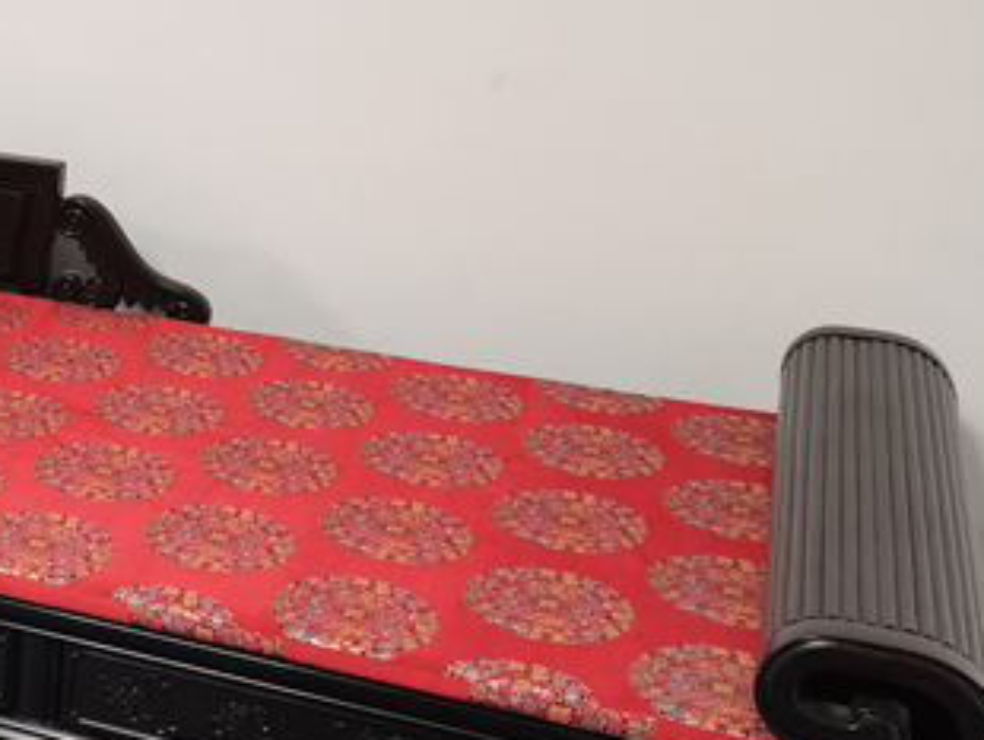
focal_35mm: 67
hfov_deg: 25.9
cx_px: -194
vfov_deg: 21.9
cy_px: 416
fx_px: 1906
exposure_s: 1/50
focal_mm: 5.58
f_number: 1.8
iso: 400
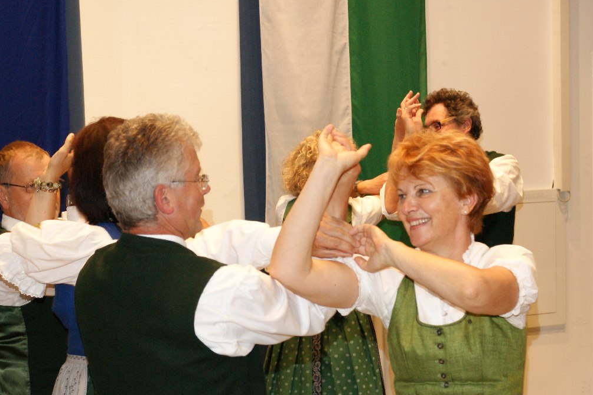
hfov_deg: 18.3
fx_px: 1844
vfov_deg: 12.2
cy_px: 231
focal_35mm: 112
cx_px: 338
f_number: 5.6
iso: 800
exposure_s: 1/50
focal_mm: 50
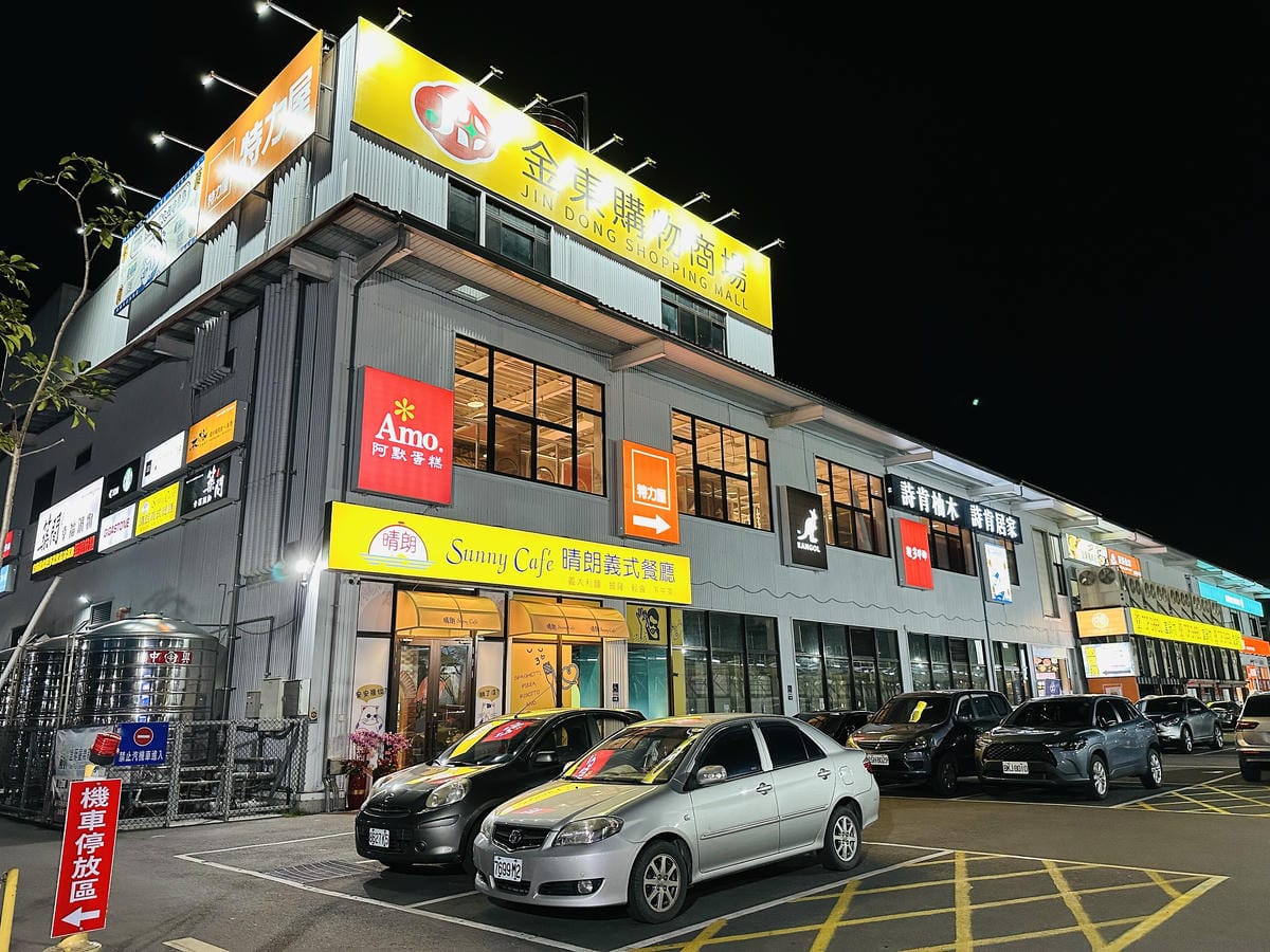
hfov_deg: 71.6
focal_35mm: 24
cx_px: 635
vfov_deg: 56.8
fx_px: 881
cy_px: 476
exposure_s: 1/60
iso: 400
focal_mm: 6.86
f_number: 1.78
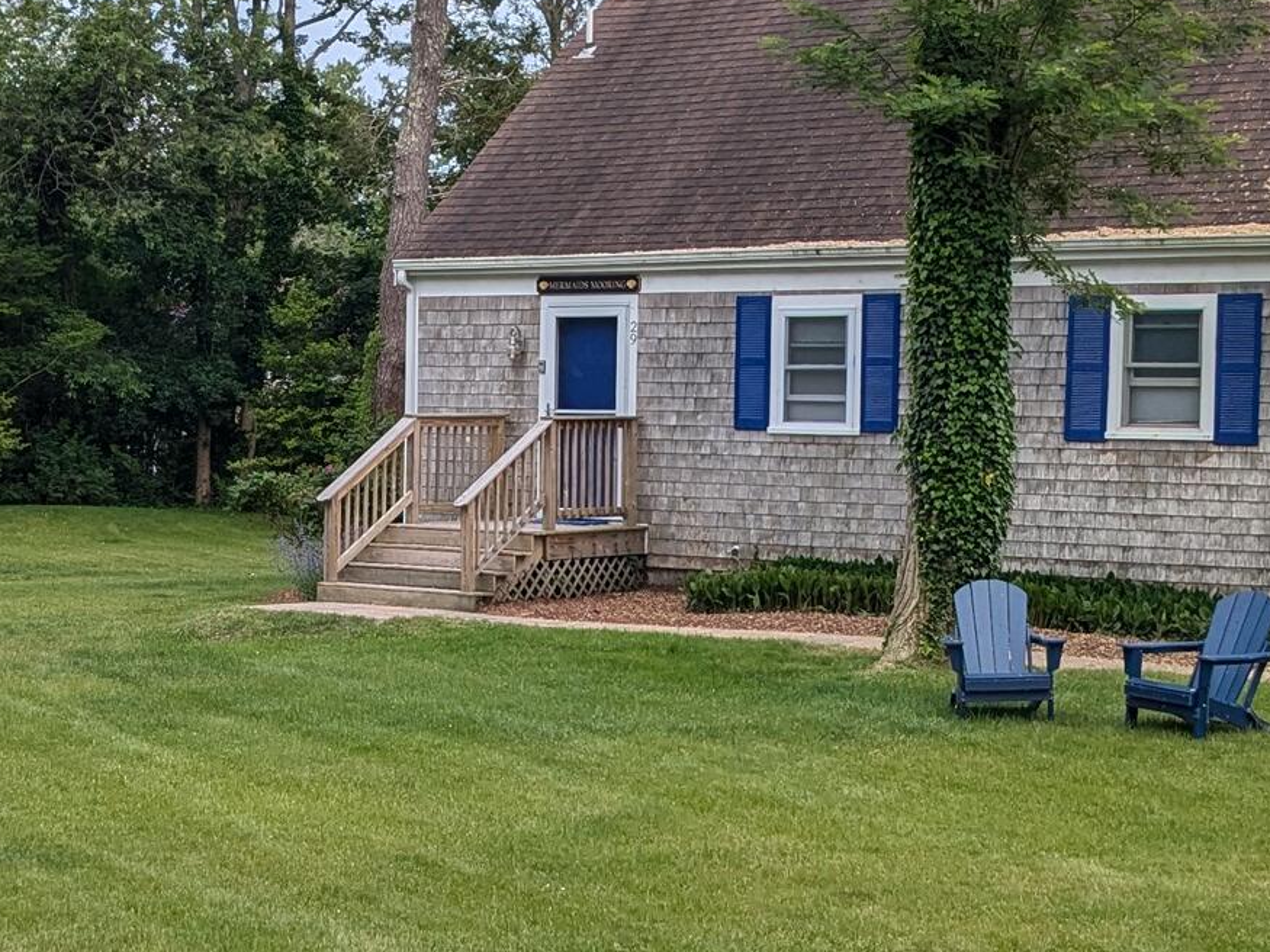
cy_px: 536
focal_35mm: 79
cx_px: 372
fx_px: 2898
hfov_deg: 24.5
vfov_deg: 18.7
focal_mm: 4.38
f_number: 1.73
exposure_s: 1/1949
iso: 57
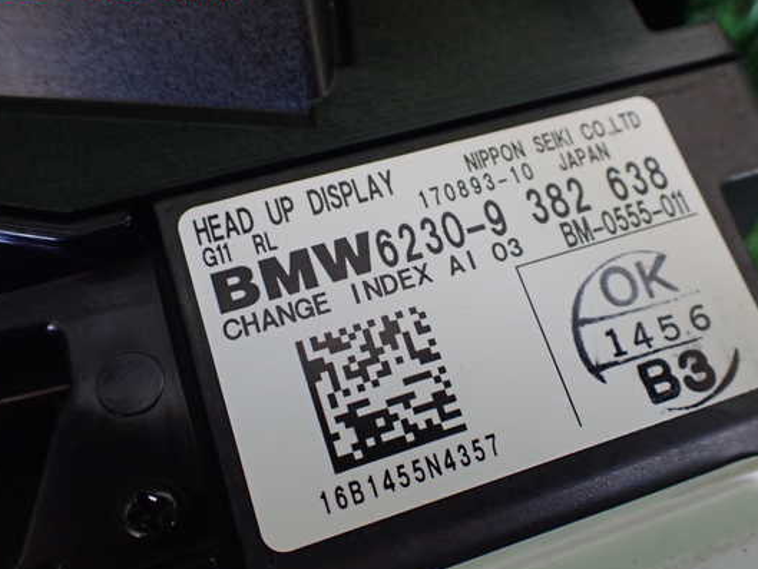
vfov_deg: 41.8
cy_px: 294
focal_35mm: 34
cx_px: 408
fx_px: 745
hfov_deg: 53.9
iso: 500
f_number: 2.3
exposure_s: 1/125
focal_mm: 5.4
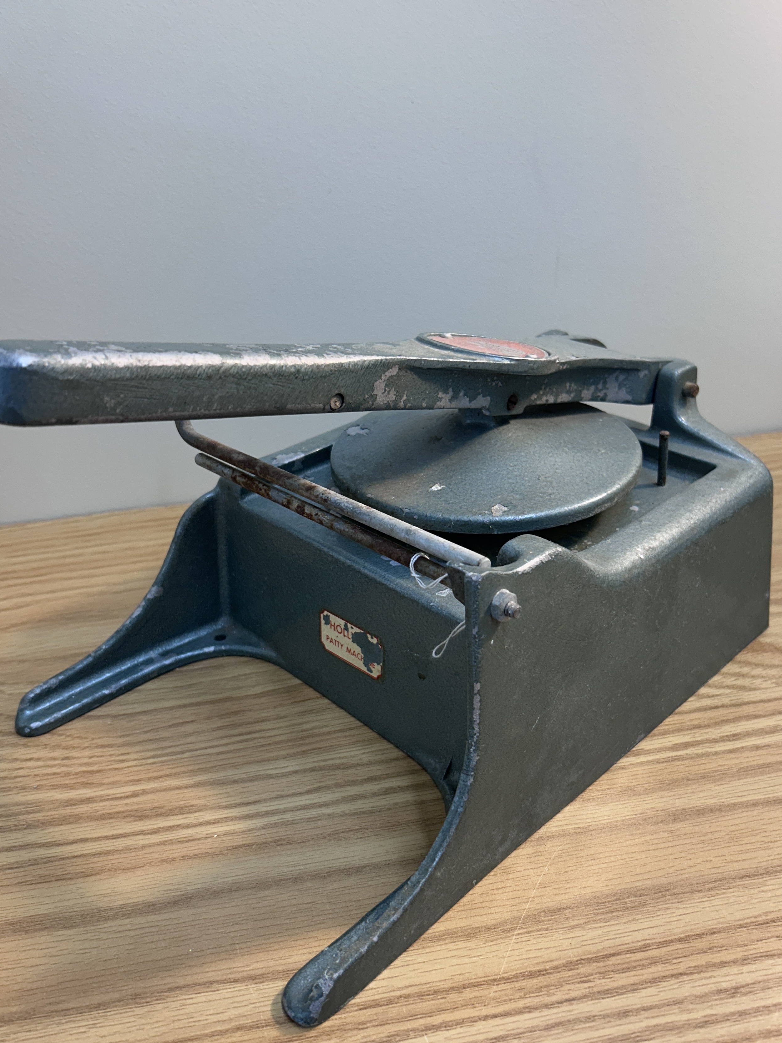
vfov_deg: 63.4
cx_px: 374
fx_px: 843
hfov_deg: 49.7
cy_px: 524
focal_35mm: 28
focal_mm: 5.7
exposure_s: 1/120
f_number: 1.5
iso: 80
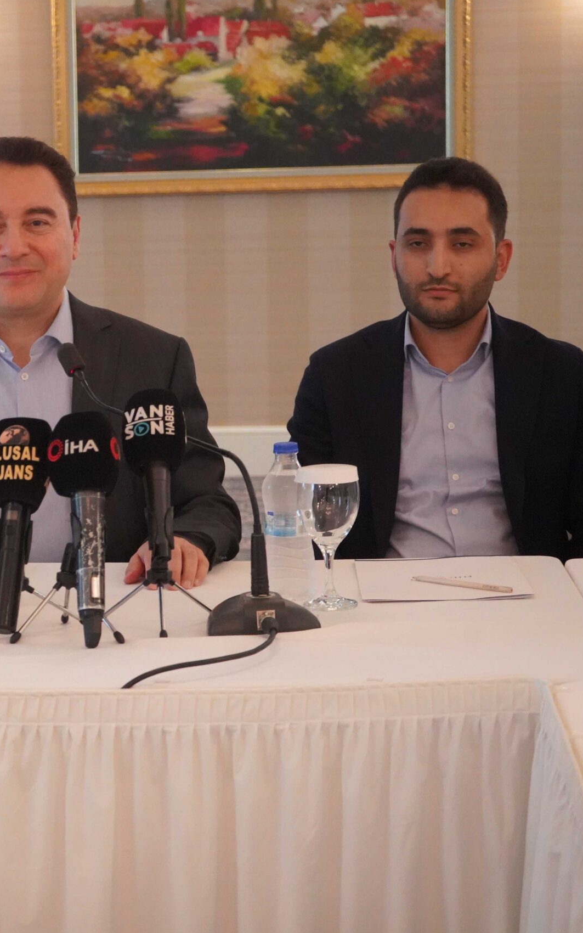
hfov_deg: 14.3
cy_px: 466
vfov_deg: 23.3
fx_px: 2262
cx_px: -81
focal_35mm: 89
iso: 12800
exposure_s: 1/160
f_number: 5
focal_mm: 58
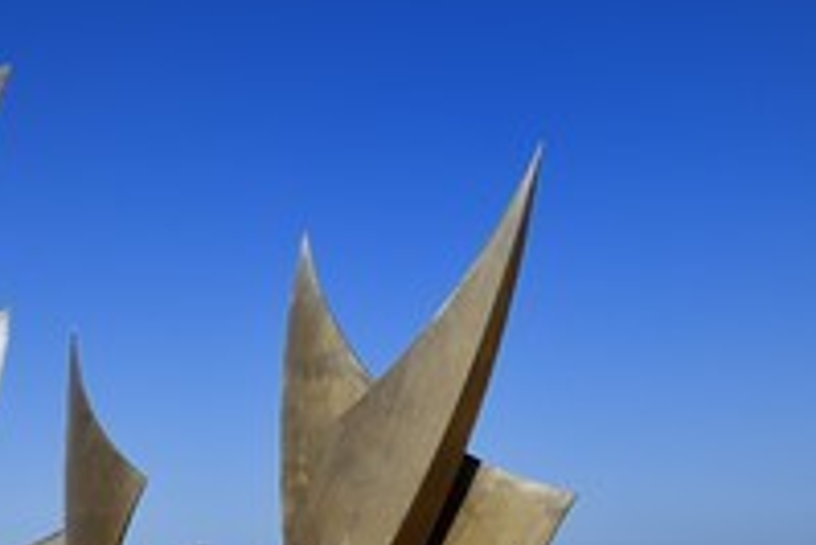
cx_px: 57
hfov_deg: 32.0
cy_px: 492
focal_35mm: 59
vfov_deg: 22.5
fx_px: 1338
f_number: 13
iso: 200
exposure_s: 1/400
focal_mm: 28
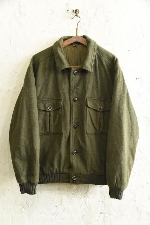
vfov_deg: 58.7
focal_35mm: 32
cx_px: 75
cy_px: 112
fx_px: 200
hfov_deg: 41.1
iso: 2000
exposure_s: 1/80
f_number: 5.6
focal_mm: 32
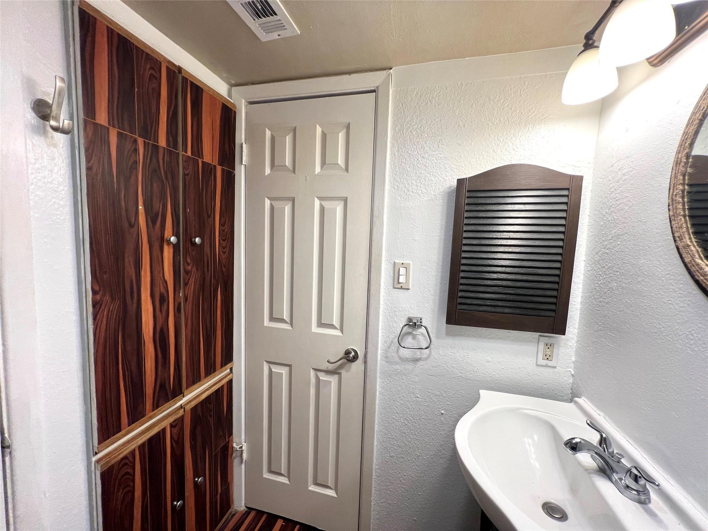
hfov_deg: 106.2
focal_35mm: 13
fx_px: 266
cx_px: 354
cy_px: 266
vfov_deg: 89.9
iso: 100
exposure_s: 1/120
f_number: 1.8
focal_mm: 1.57
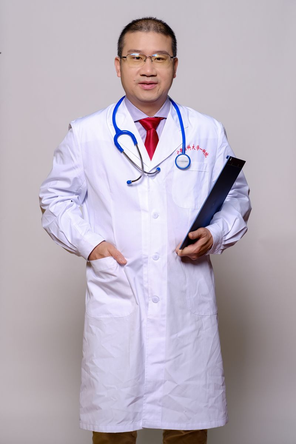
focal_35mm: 84
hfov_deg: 16.3
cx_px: 148
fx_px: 1036
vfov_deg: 24.2
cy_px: 222
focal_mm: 56
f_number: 4
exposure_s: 1/160
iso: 250
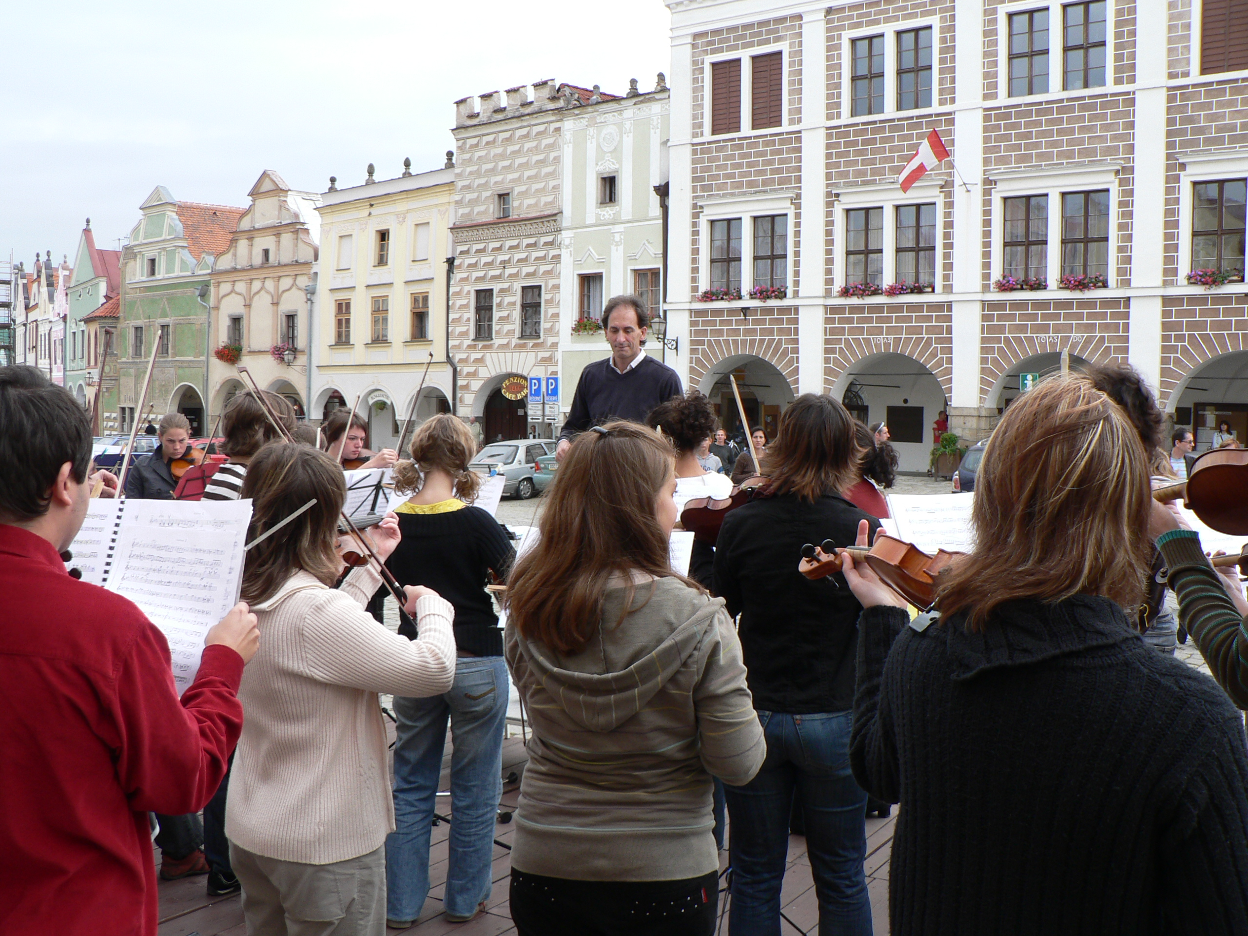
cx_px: 624
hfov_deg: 51.4
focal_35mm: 36
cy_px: 468
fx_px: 1298
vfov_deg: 39.7
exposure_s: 1/80
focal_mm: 6
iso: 80
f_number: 4
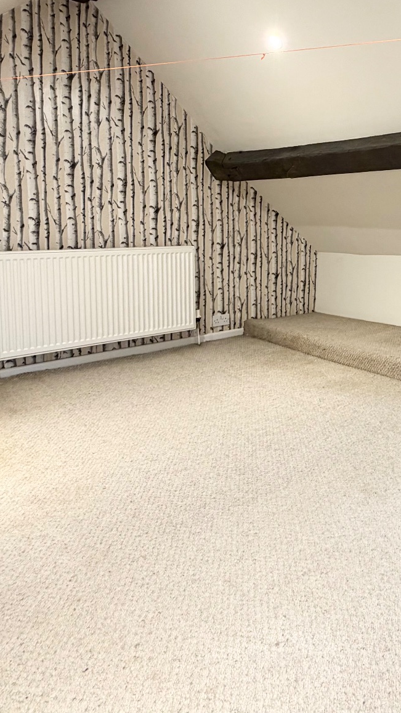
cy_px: 263
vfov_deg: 68.7
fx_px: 510
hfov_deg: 40.1
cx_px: 353
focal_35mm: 27
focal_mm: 2.22
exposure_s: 1/50
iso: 160
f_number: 2.2
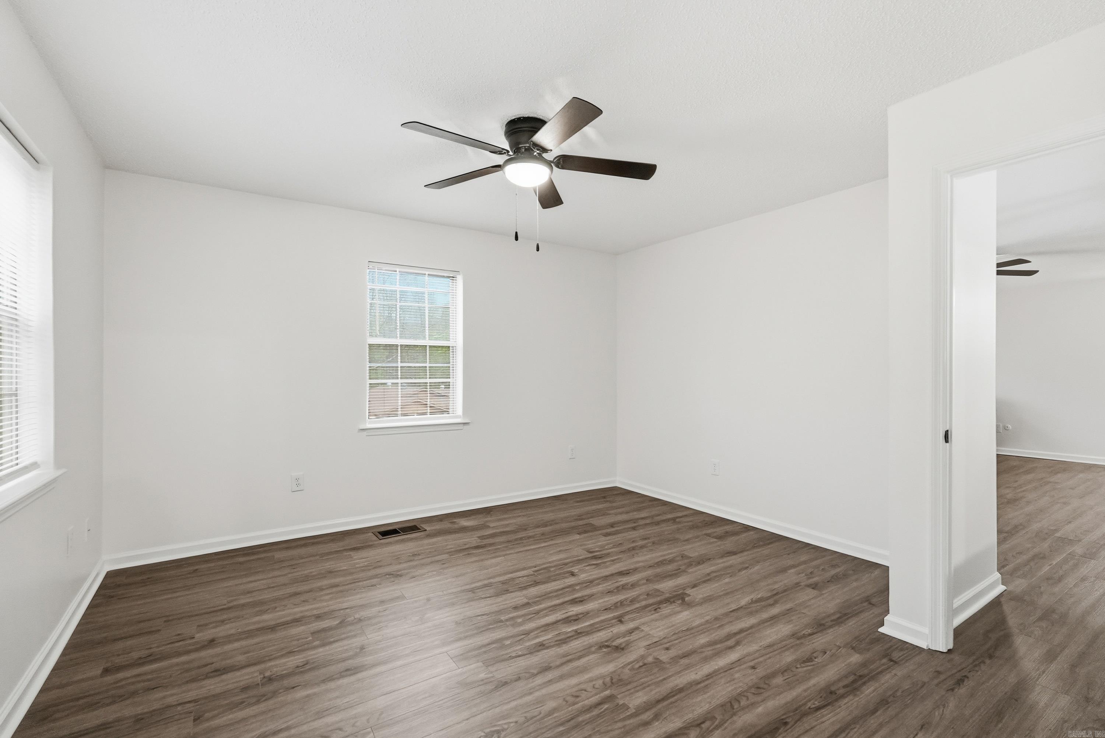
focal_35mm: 16
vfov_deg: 73.8
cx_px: 552
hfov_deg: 96.7
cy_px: 369
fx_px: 491
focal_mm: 16
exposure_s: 1/800
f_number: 4.5
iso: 3200
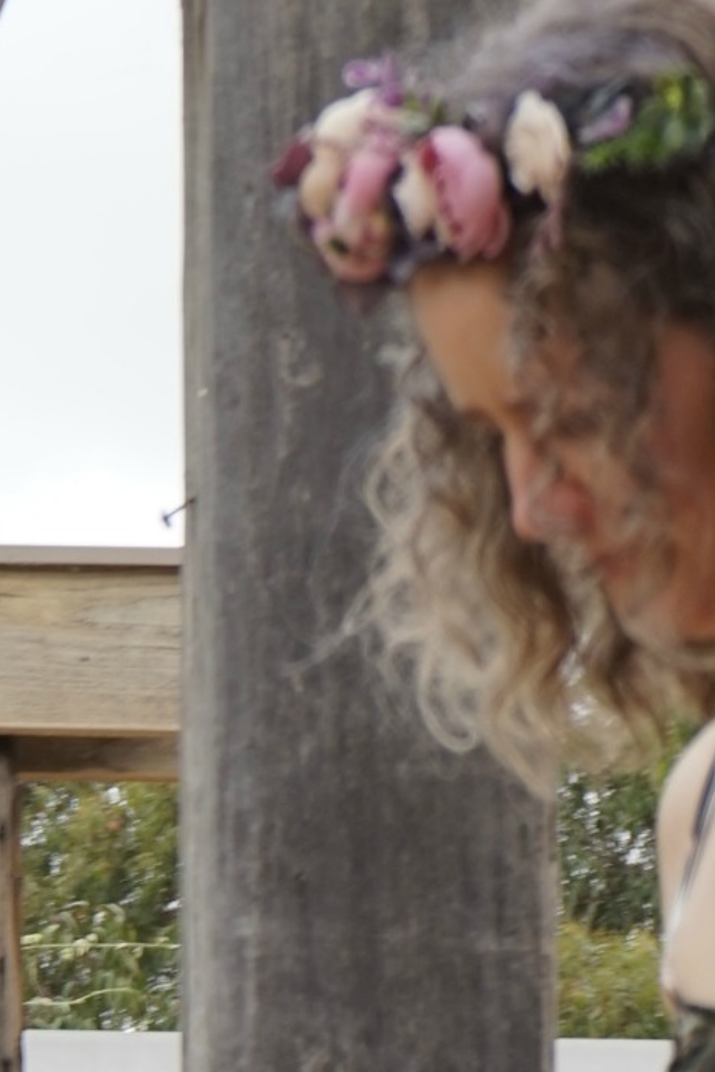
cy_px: 2102
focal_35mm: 274
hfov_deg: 5.0
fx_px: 8162
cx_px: 309
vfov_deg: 7.3
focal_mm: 57
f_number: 7.1
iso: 100
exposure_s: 1/100
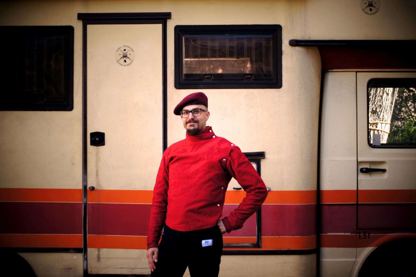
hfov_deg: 19.5
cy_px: 138
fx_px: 1212
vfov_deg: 13.0
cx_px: 208
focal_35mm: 105
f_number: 4.5
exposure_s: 1/125
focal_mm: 70
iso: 125
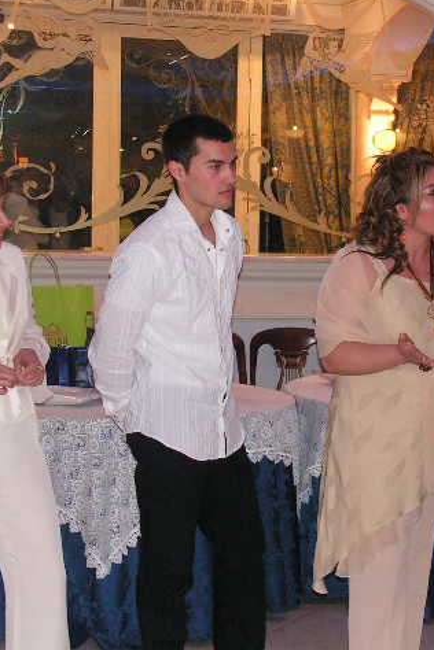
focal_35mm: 80
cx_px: 328
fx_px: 1447
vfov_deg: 25.4
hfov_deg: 17.0
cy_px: 322
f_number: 3.3
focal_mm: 9.6
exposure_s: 1/60
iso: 200
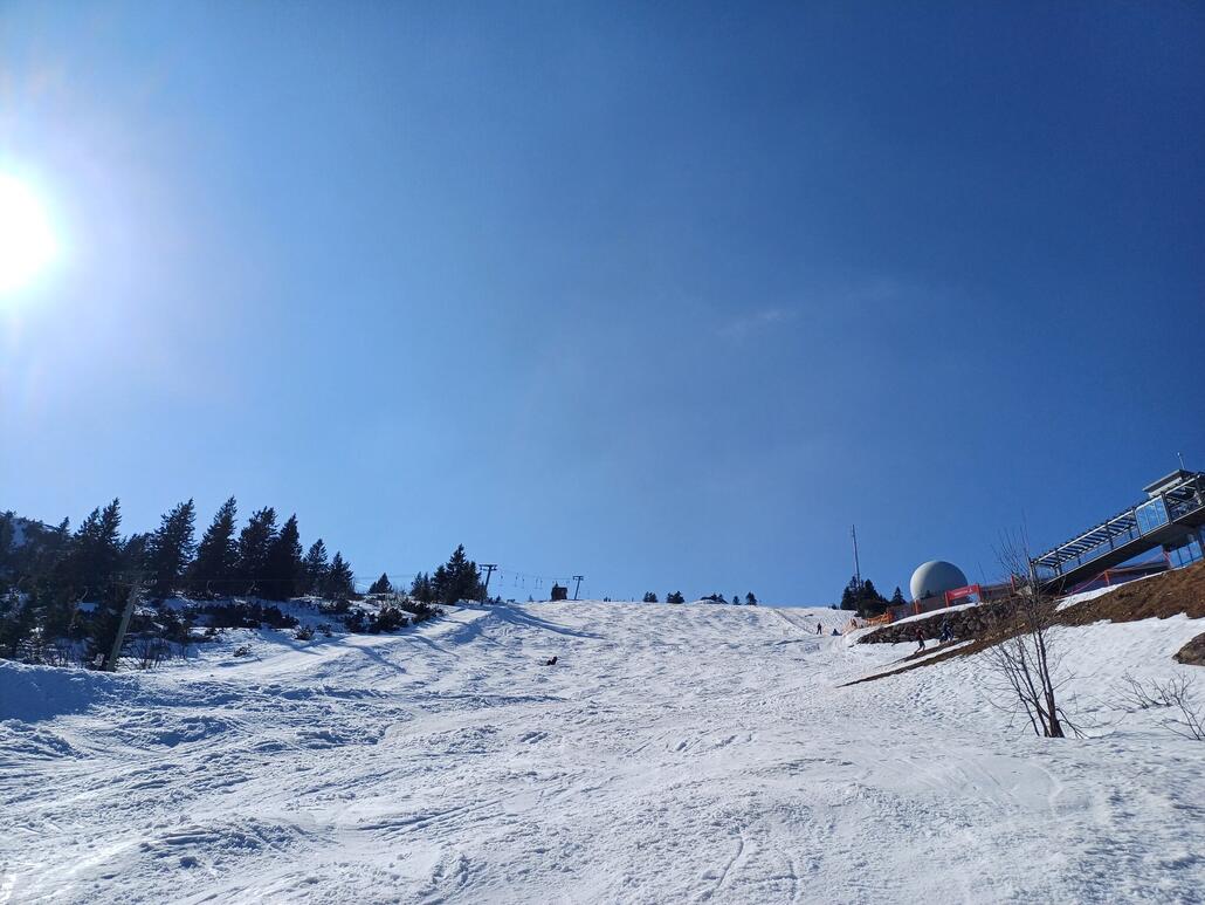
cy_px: 452
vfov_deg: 54.9
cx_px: 602
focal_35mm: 25
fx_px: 870
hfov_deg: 69.4
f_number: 1.8
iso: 50
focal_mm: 4.65
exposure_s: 1/3311
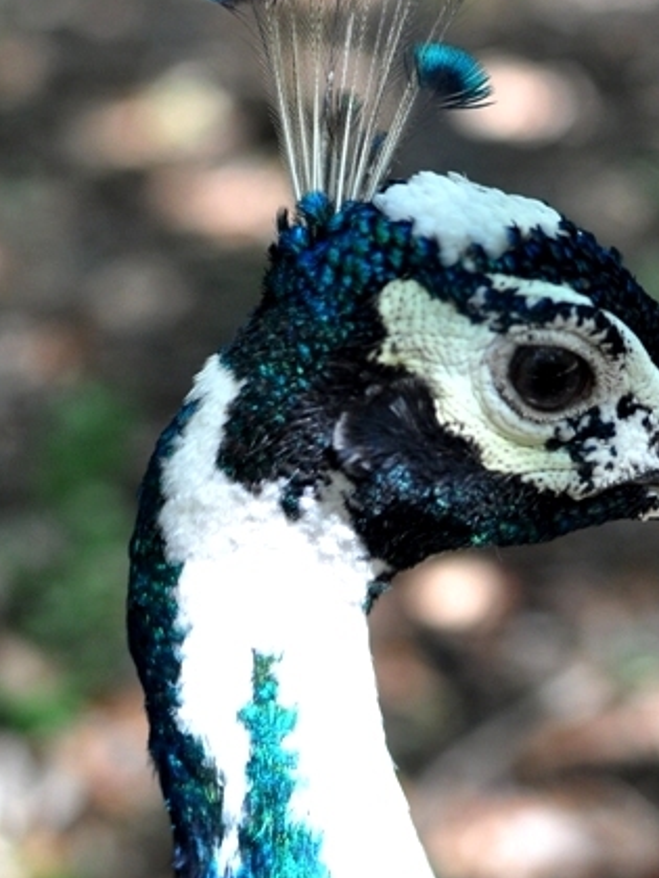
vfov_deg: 20.5
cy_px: 439
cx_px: 388
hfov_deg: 15.4
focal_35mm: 96
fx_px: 2435
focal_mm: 35
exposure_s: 1/800
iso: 640
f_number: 2.8
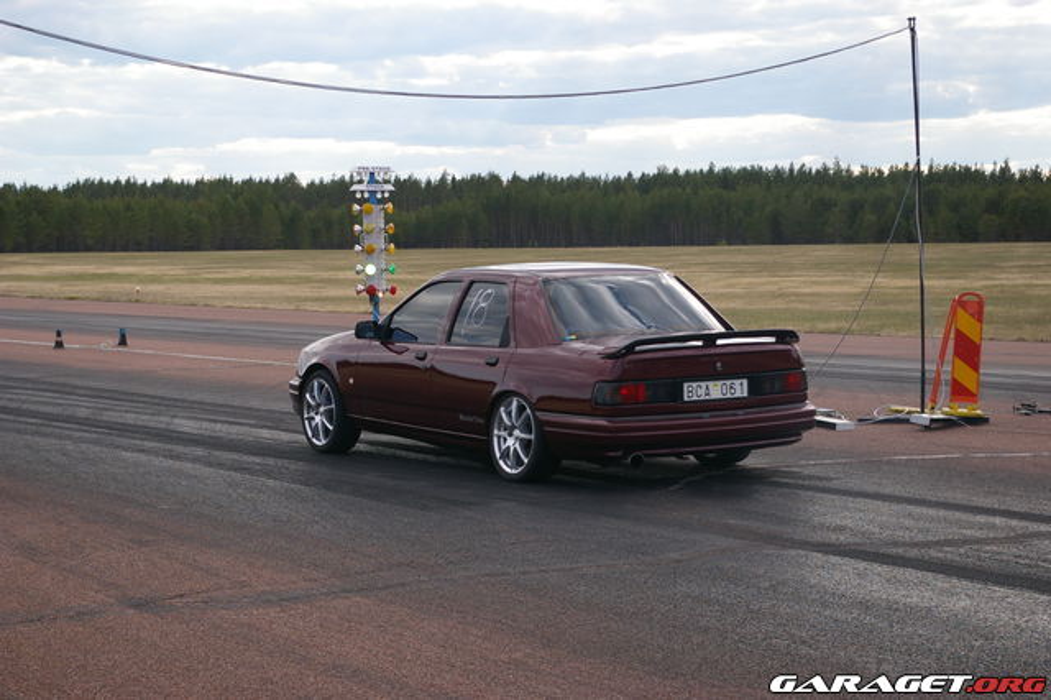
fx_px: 2407
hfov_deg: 24.6
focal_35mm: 82
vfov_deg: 16.5
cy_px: 350
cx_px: 526
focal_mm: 55
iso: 200
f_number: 8
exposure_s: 1/250
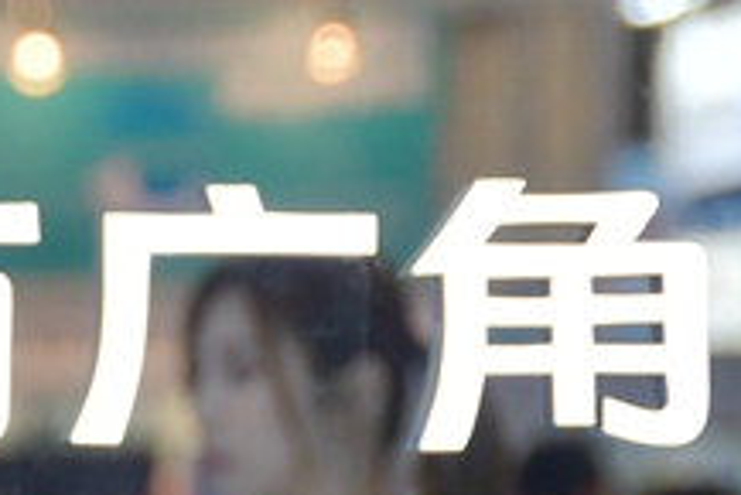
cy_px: 150
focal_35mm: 697
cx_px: -529
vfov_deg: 2.0
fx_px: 14356
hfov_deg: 2.9
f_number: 5.3
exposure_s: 1/160
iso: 1000
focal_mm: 112
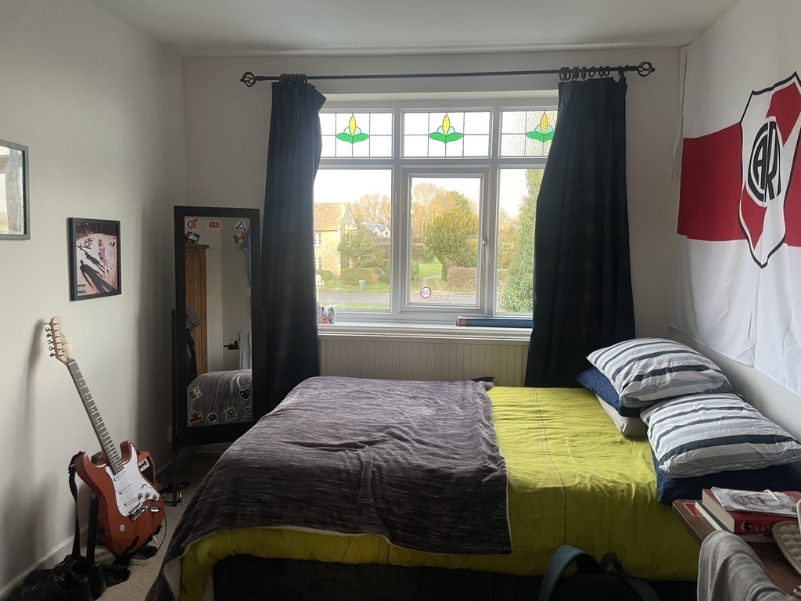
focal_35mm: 26
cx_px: 400
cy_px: 300
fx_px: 602
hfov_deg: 67.3
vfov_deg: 53.1
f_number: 1.6
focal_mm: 4.2
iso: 400
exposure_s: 1/50
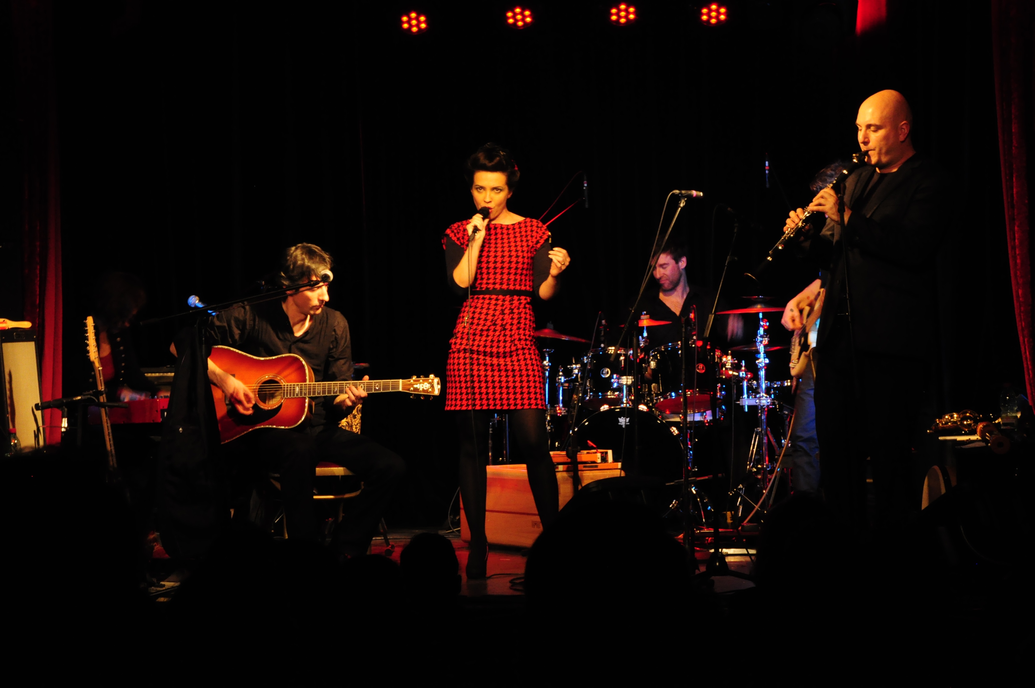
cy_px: 344
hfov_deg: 18.2
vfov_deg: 12.1
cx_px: 518
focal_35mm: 112
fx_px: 3230
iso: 1600
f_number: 18
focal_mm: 75
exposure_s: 1/15
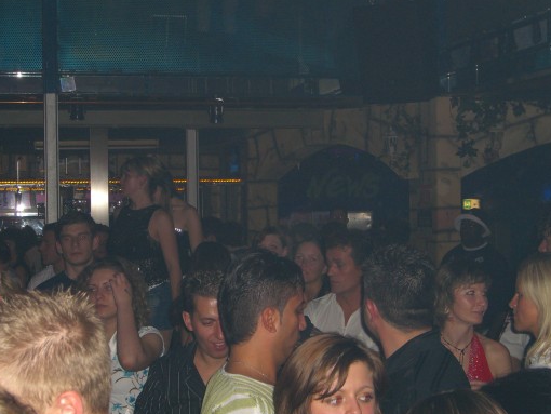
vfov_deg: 21.9
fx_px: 1067
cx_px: 264
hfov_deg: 29.0
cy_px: 202
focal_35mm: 67
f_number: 3.6
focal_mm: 11.8
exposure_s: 1/60
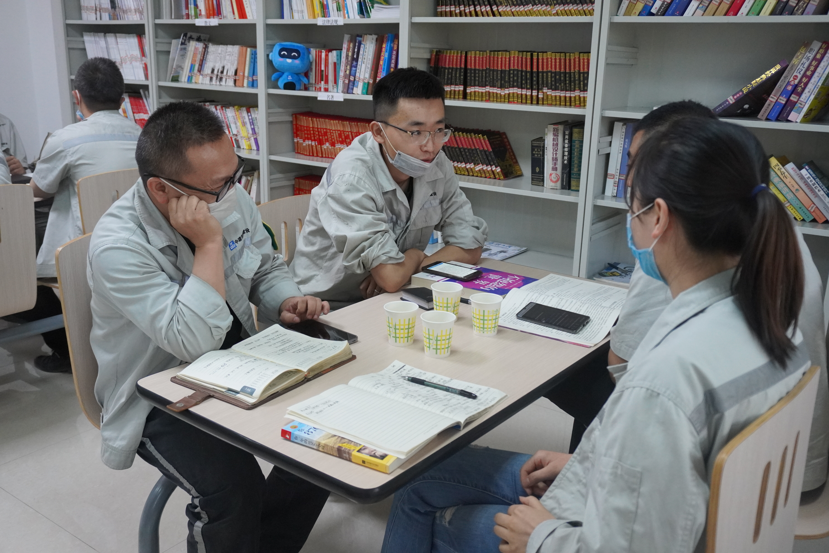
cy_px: 276
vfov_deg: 40.0
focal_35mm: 33
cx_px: 414
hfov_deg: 57.2
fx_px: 760
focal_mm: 22
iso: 2000
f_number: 4
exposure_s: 1/160
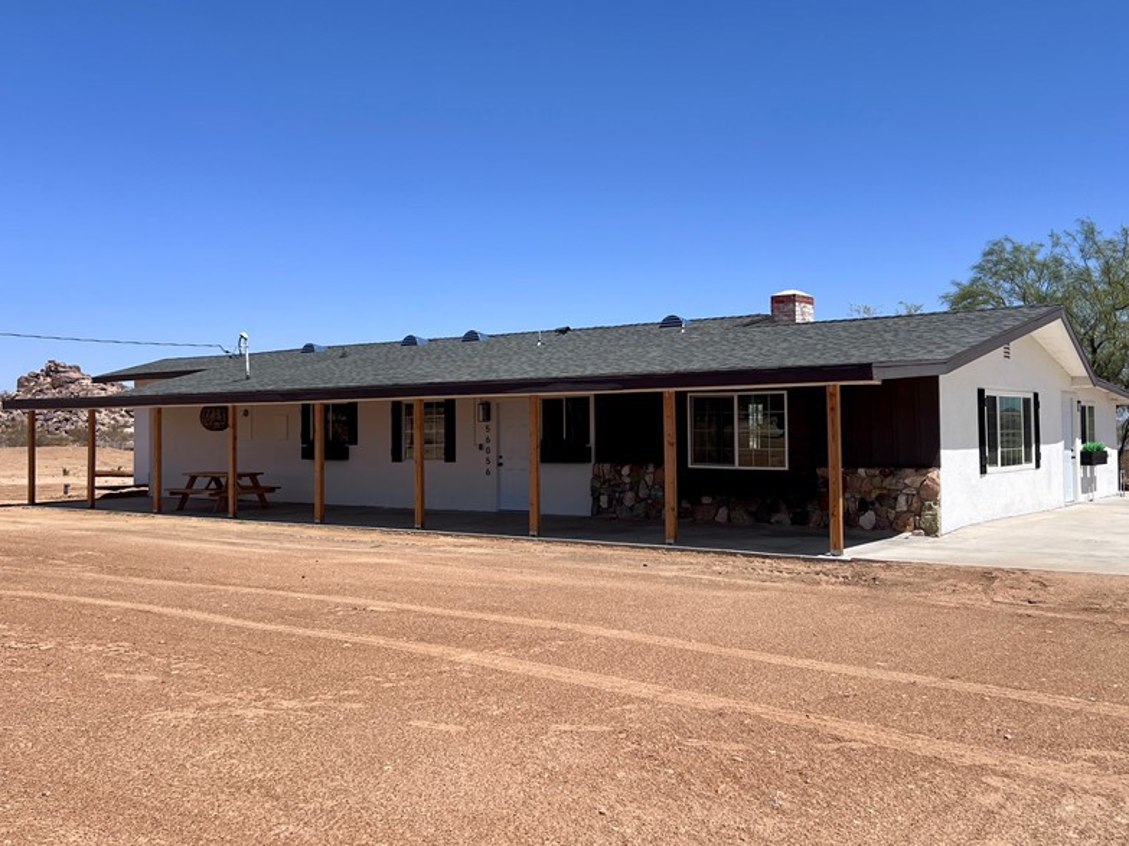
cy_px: 385
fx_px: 1109
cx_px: 655
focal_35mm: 34
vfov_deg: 41.7
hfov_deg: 53.7
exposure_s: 1/5882
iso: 50
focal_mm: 5.7
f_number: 1.5
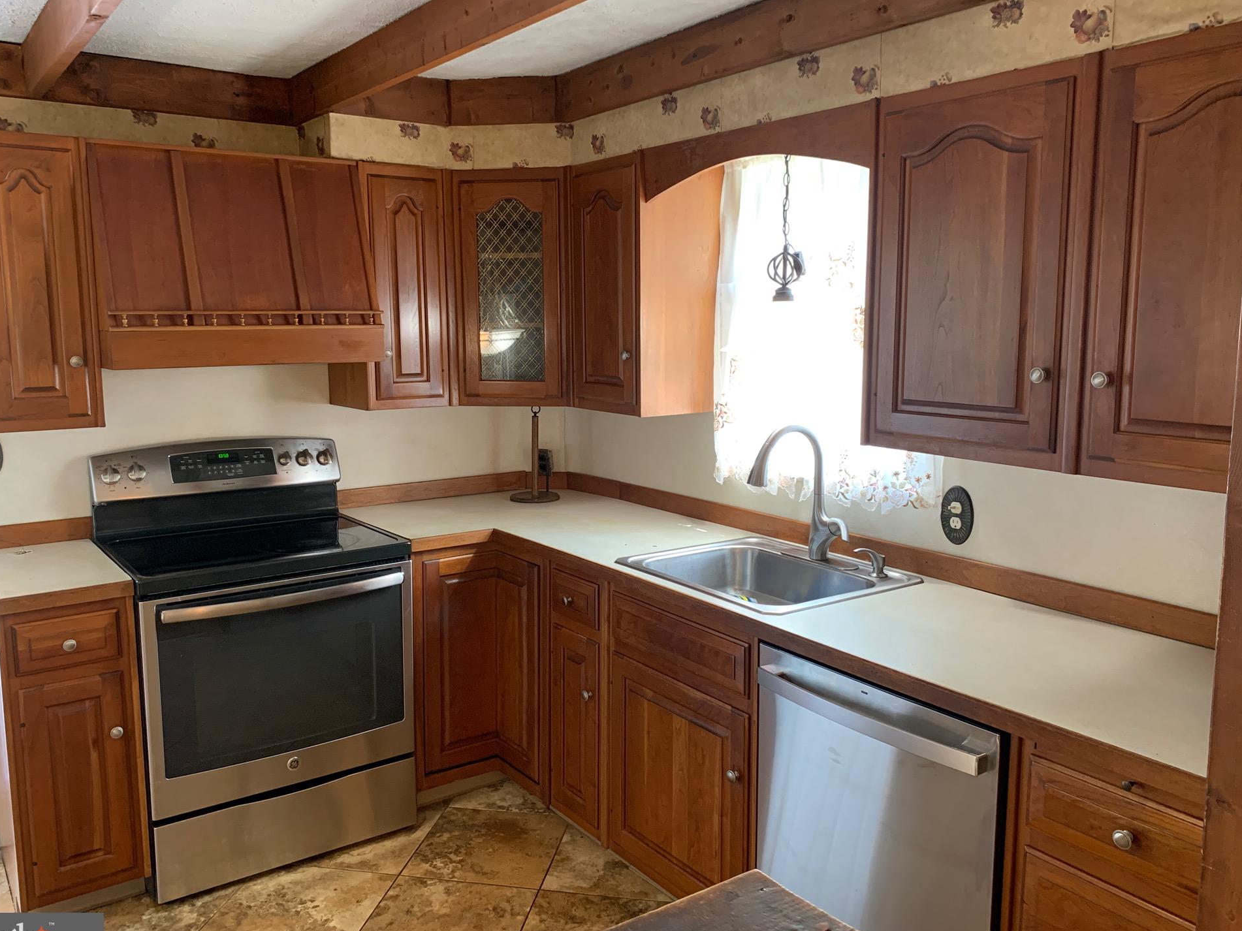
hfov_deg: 63.4
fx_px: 1004
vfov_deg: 49.7
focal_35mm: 28
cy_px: 465
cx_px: 609
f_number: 1.8
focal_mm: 4.25
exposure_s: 1/60
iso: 160
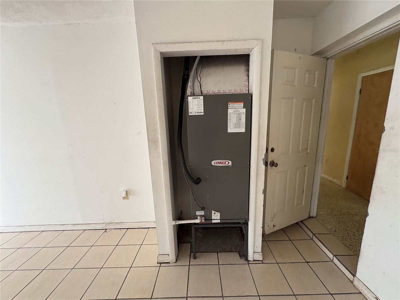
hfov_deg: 102.1
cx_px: 200
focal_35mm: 14
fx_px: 162
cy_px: 150
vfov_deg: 85.7
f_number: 2.2
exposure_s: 1/60
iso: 250
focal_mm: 2.22
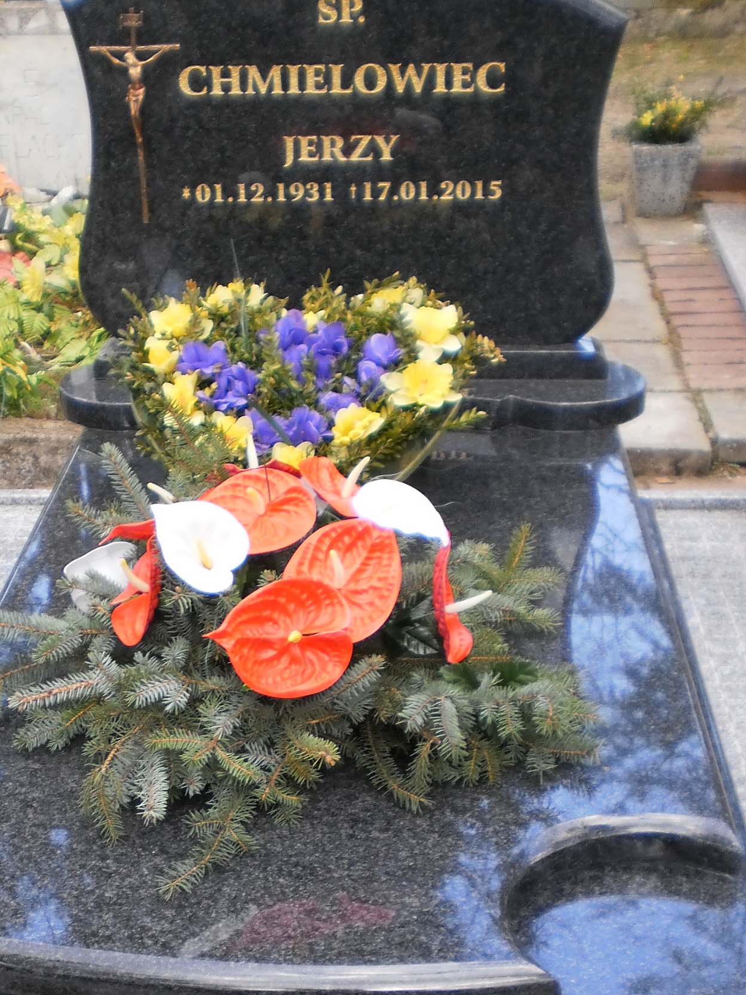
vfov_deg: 31.7
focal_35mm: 60
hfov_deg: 24.4
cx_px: 298
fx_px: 1724
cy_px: 733
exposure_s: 1/125
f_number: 3.1
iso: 100
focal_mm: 6.3
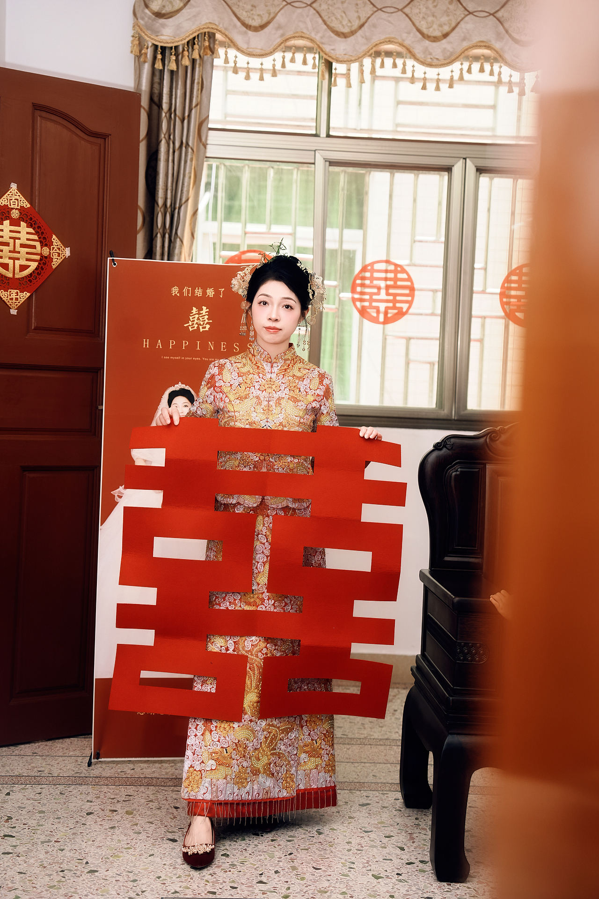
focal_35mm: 57
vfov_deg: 35.1
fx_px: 1423
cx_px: 300
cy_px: 450
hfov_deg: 23.8
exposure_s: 1/100
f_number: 2.8
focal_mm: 57
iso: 160
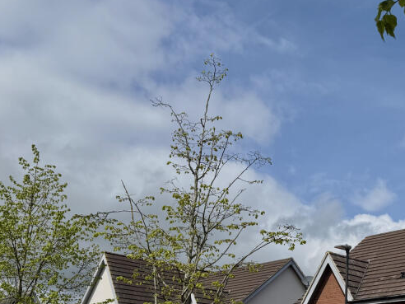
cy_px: 213
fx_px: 585
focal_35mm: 50
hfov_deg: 35.4
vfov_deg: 28.8
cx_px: 380
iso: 80
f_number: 1.78
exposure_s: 1/7353
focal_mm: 6.76
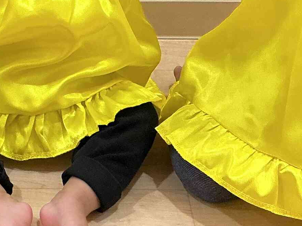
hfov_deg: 19.8
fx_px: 855
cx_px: 56
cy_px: -35
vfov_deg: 14.7
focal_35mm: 98
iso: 125
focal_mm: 3
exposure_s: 1/60
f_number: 1.8
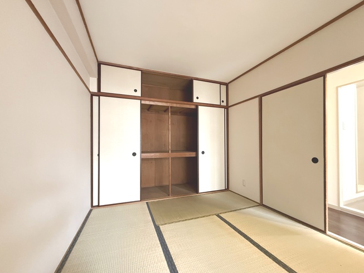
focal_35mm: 15
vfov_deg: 81.7
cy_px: 143
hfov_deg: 98.1
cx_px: 190
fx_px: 158
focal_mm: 2.22
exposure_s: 1/60
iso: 640
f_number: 2.2
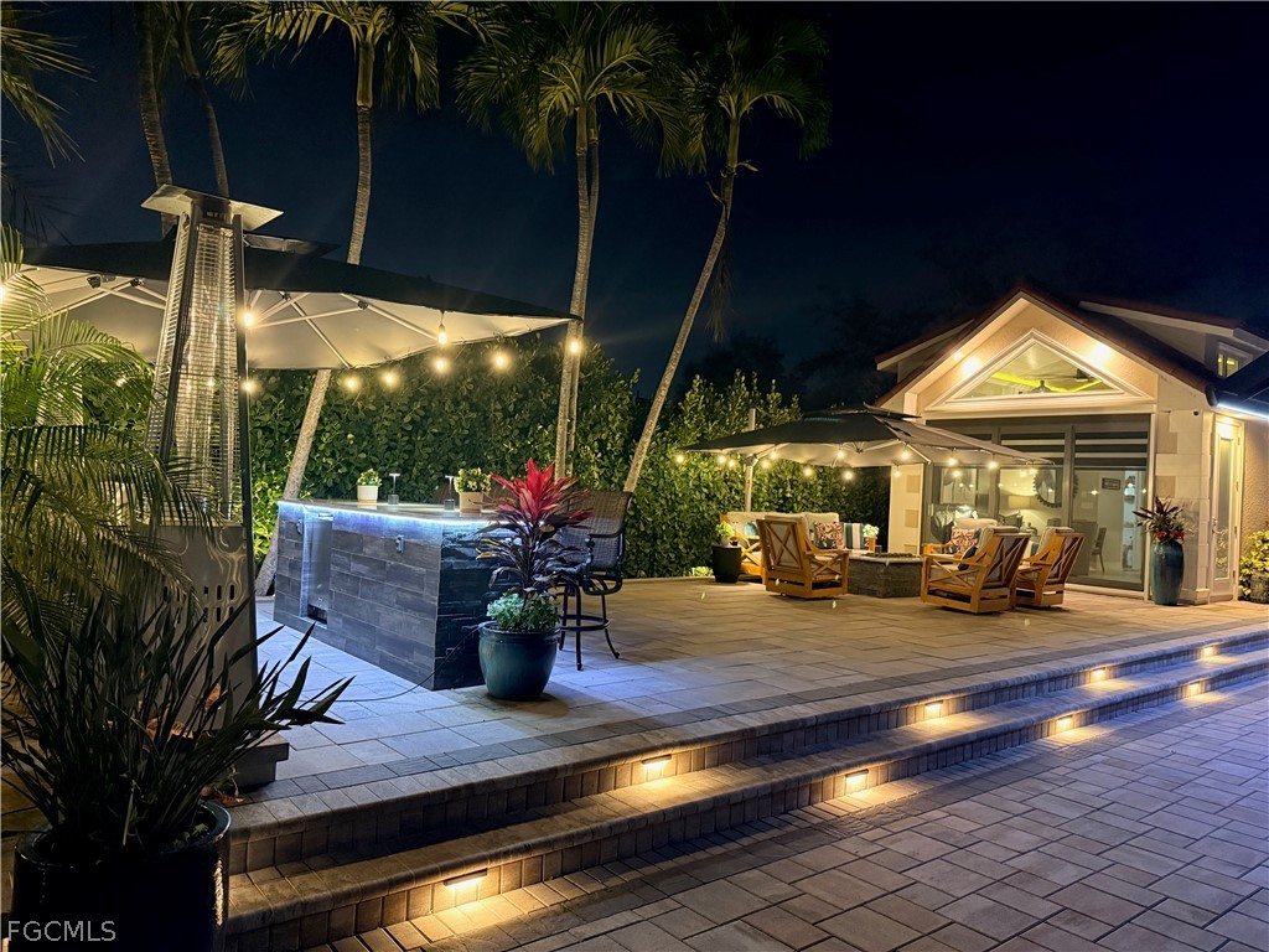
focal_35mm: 24
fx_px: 880
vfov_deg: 56.8
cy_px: 476
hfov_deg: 71.6
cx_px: 634
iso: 800
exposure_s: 1/30
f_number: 1.78
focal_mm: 6.76
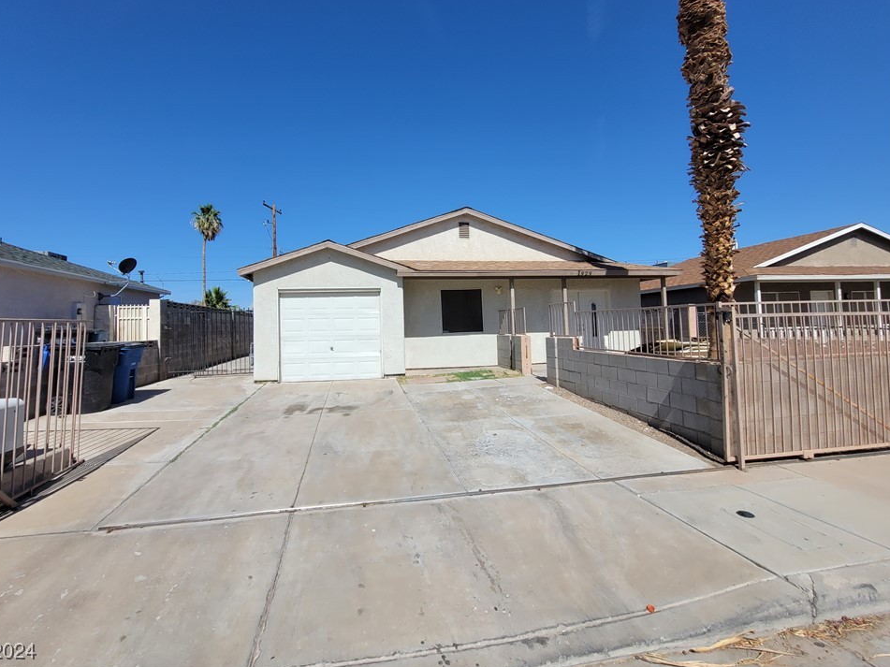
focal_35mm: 14
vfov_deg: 85.6
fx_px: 360
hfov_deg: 102.0
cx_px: 420
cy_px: 312
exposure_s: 1/2476
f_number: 2.2
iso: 64
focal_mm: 2.2
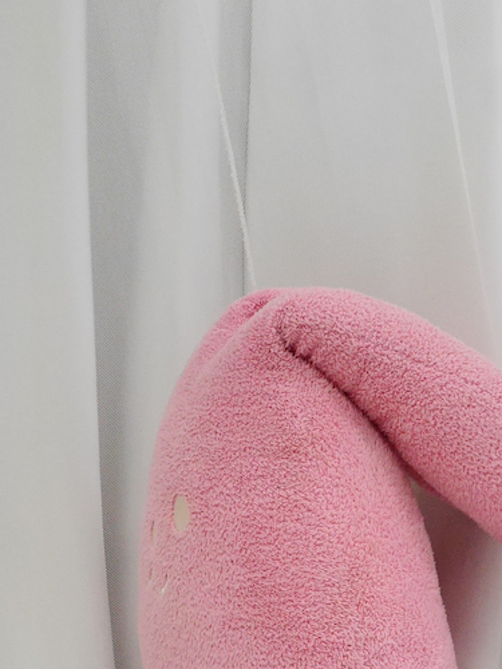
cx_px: 185
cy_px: 591
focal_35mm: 68
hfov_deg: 21.6
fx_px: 1315
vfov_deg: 27.6
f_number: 7.1
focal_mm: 17
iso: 2500
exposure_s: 1/100
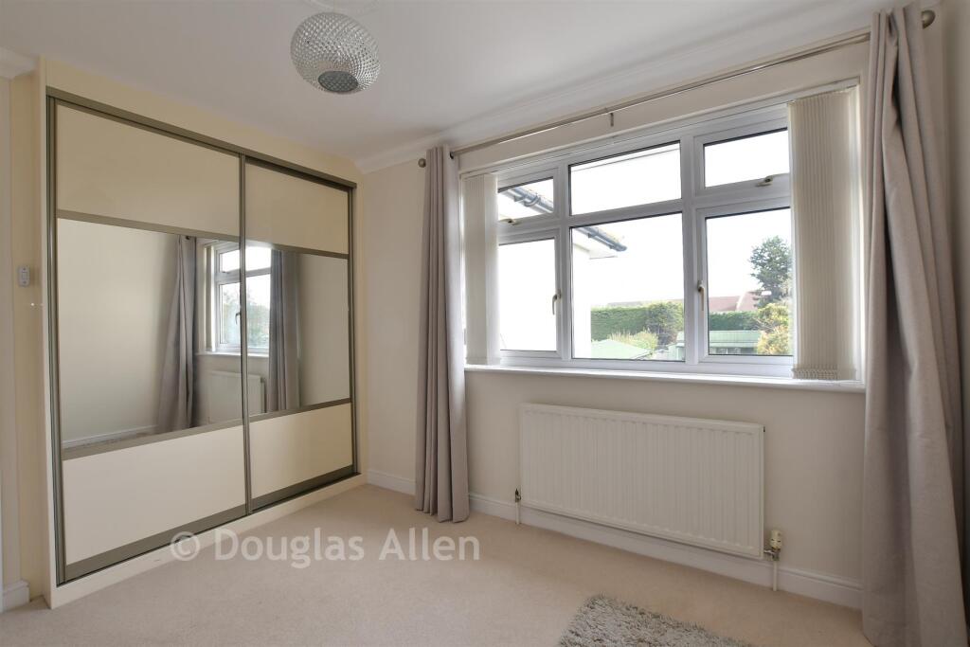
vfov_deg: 77.3
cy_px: 324
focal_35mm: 15
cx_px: 485
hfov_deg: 100.4
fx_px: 404
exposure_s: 1/30
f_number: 8
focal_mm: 10
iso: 160
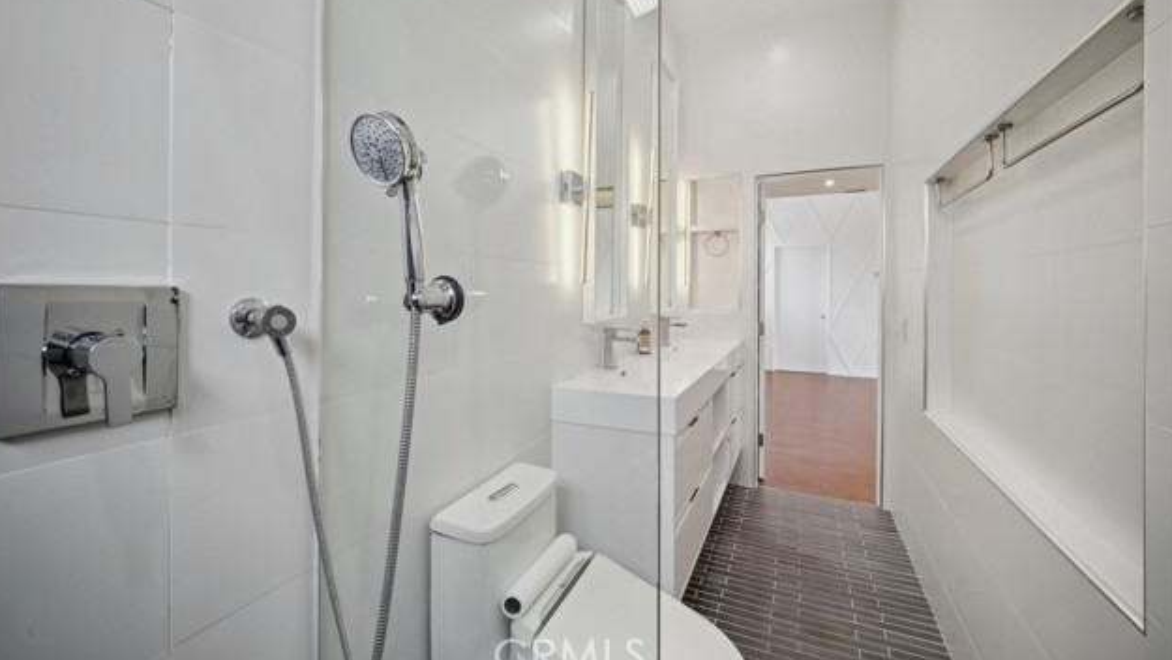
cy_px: 283
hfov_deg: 103.0
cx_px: 579
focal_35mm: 15
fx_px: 466
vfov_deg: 70.2
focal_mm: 9
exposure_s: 1/15
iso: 400
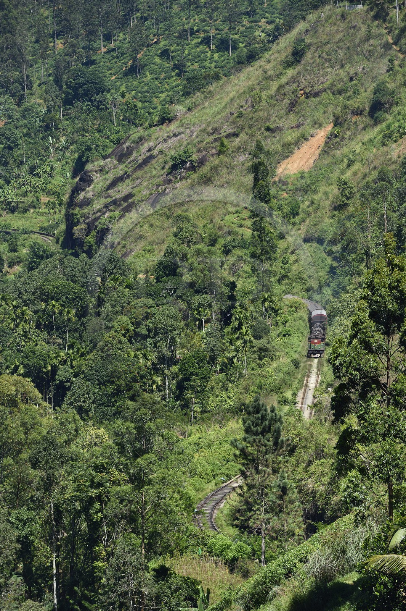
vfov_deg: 10.3
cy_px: 306
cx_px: 203
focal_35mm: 200
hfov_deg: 6.9
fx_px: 3387
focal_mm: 200
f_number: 10
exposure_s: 1/400
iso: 400
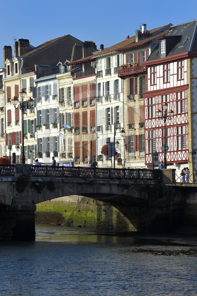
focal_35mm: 135
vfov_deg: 15.2
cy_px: 148
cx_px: 98
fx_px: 1109
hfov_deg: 10.2
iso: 200
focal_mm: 135
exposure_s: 1/250
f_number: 11
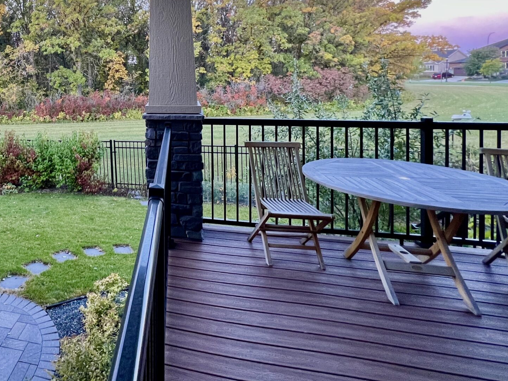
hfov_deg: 64.5
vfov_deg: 55.5
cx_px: 74
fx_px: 338
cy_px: 87
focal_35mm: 23
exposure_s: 1/73
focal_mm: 1.57
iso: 250
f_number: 1.8
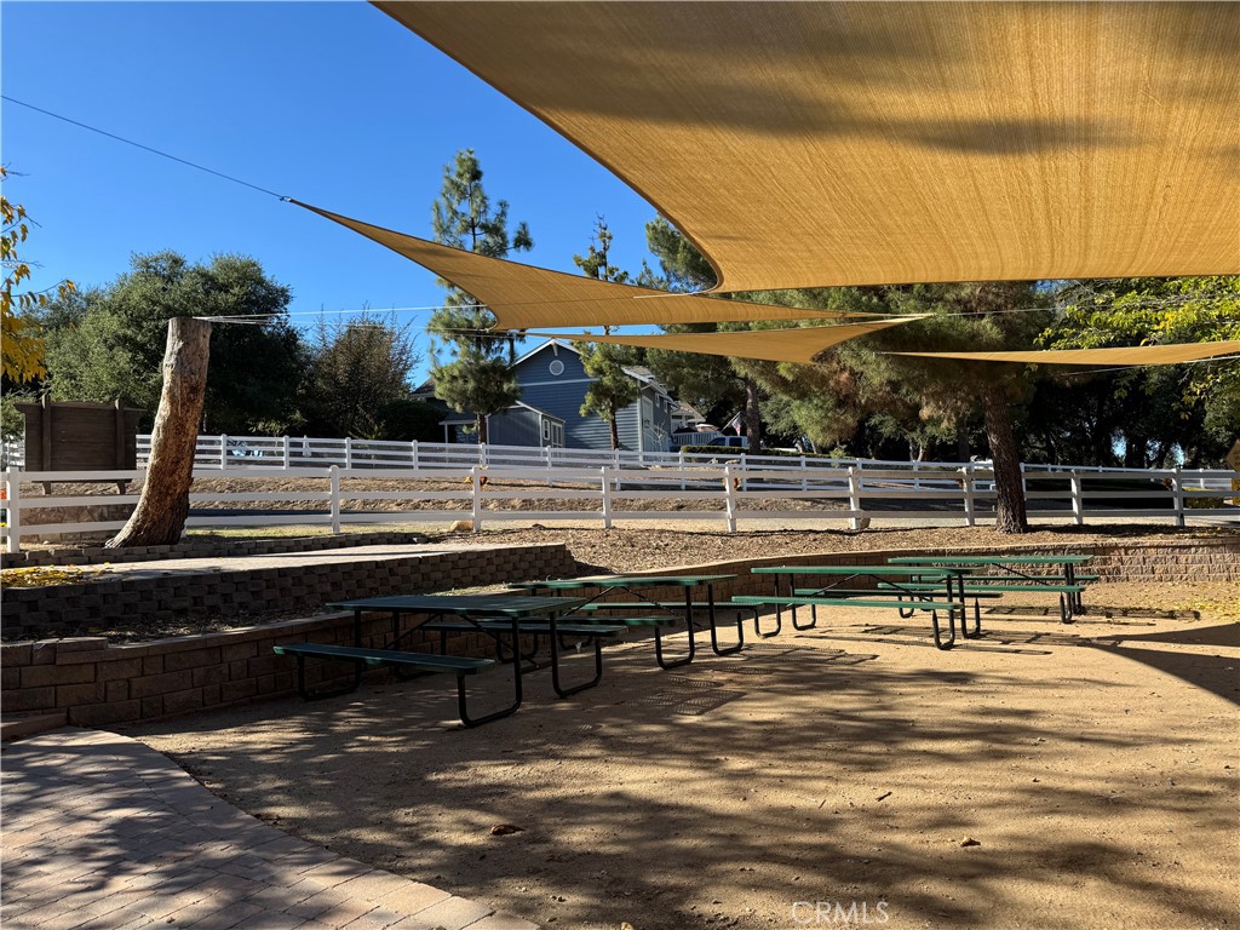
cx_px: 620
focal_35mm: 24
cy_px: 465
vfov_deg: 56.8
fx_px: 860
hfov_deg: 71.6
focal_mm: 6.76
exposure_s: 1/2041
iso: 80
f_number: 1.78
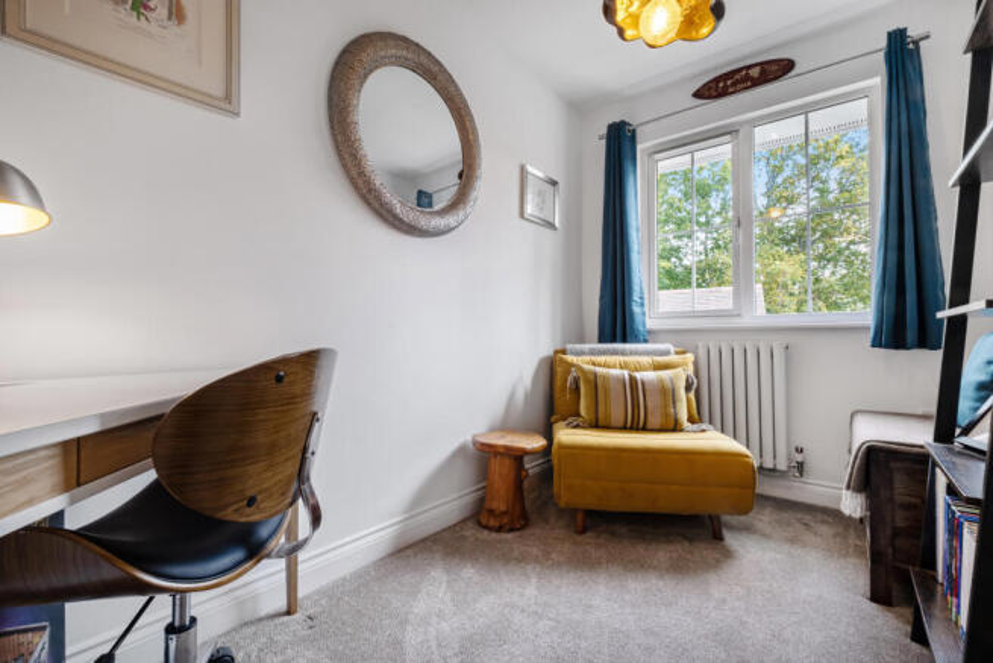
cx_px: 496
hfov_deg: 100.4
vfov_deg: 77.4
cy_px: 332
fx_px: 414
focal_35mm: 15
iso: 400
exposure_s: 1/4
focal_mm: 10
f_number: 20
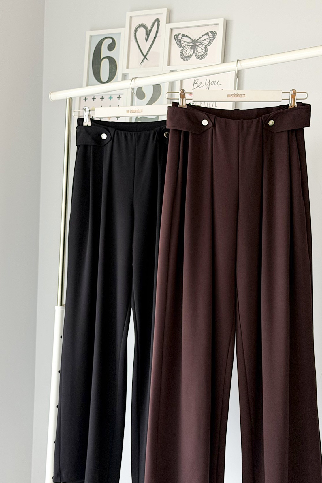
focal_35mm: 61
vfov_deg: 32.9
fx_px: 819
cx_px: 152
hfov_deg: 22.3
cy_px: 267
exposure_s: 1/77
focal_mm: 6.76
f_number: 1.78
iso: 100
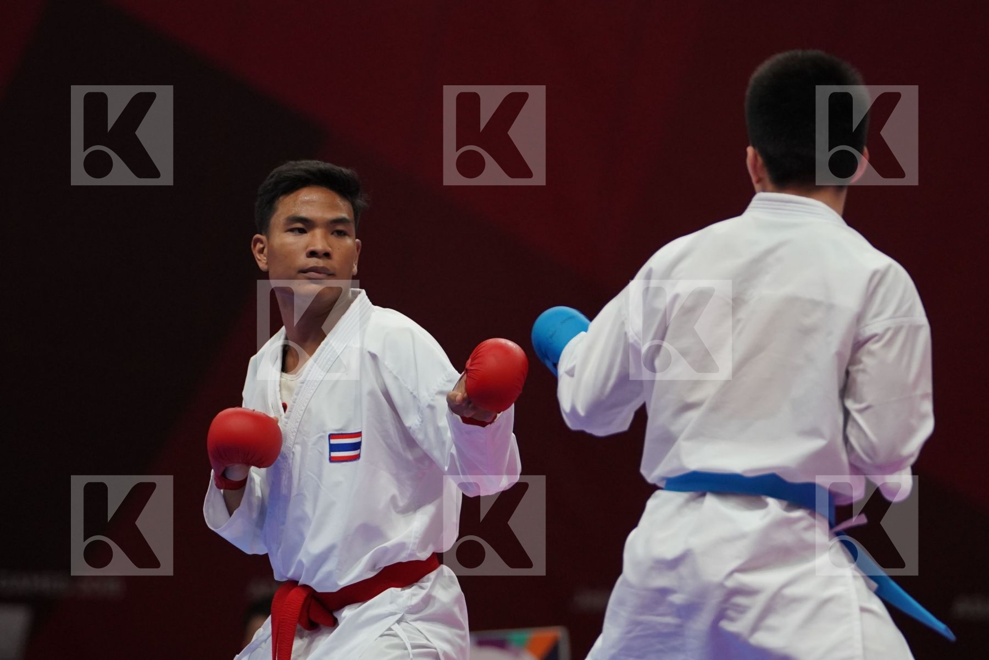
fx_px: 9093
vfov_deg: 4.2
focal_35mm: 331
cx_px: 494
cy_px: 330
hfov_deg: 6.2
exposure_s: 1/1000
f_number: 4
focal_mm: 221
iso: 2500
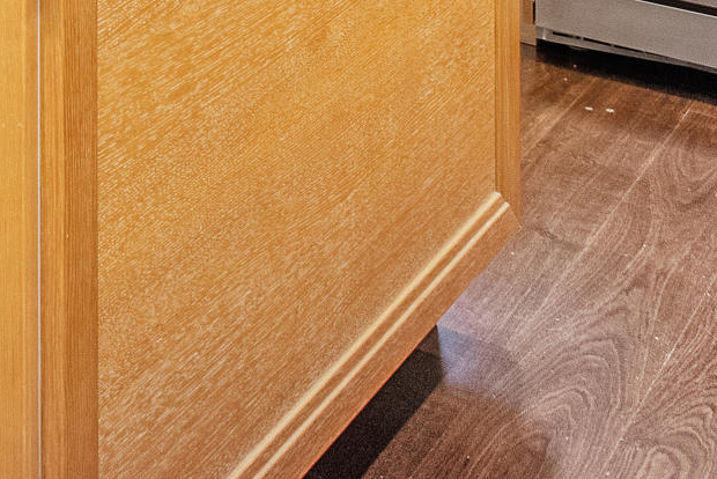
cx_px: -201
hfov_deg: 20.3
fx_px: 1833
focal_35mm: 92
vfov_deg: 12.3
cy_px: -618
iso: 1250
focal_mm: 19
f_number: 7.1
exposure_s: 1/60
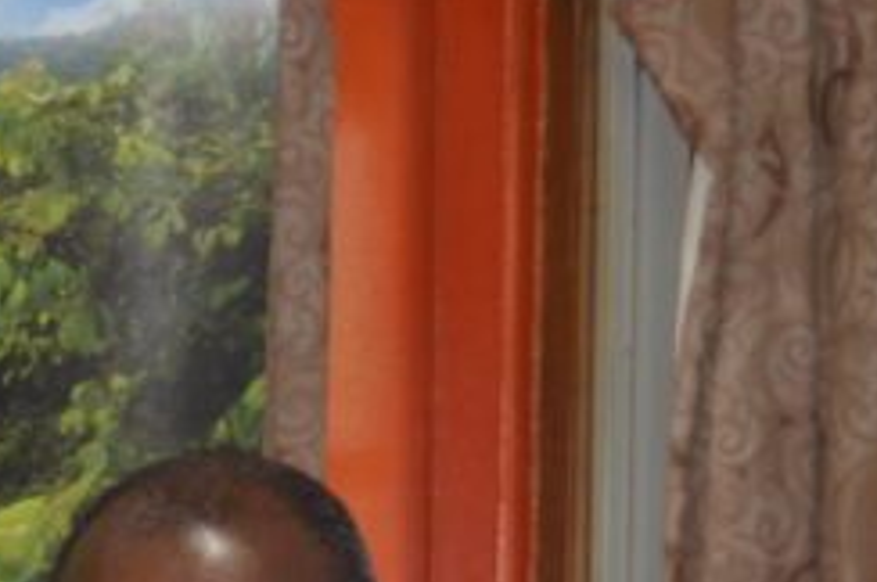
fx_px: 5523
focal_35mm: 227
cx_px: -284
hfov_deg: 8.9
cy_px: 918
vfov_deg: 6.0
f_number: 4.8
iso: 800
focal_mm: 36
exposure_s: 1/60
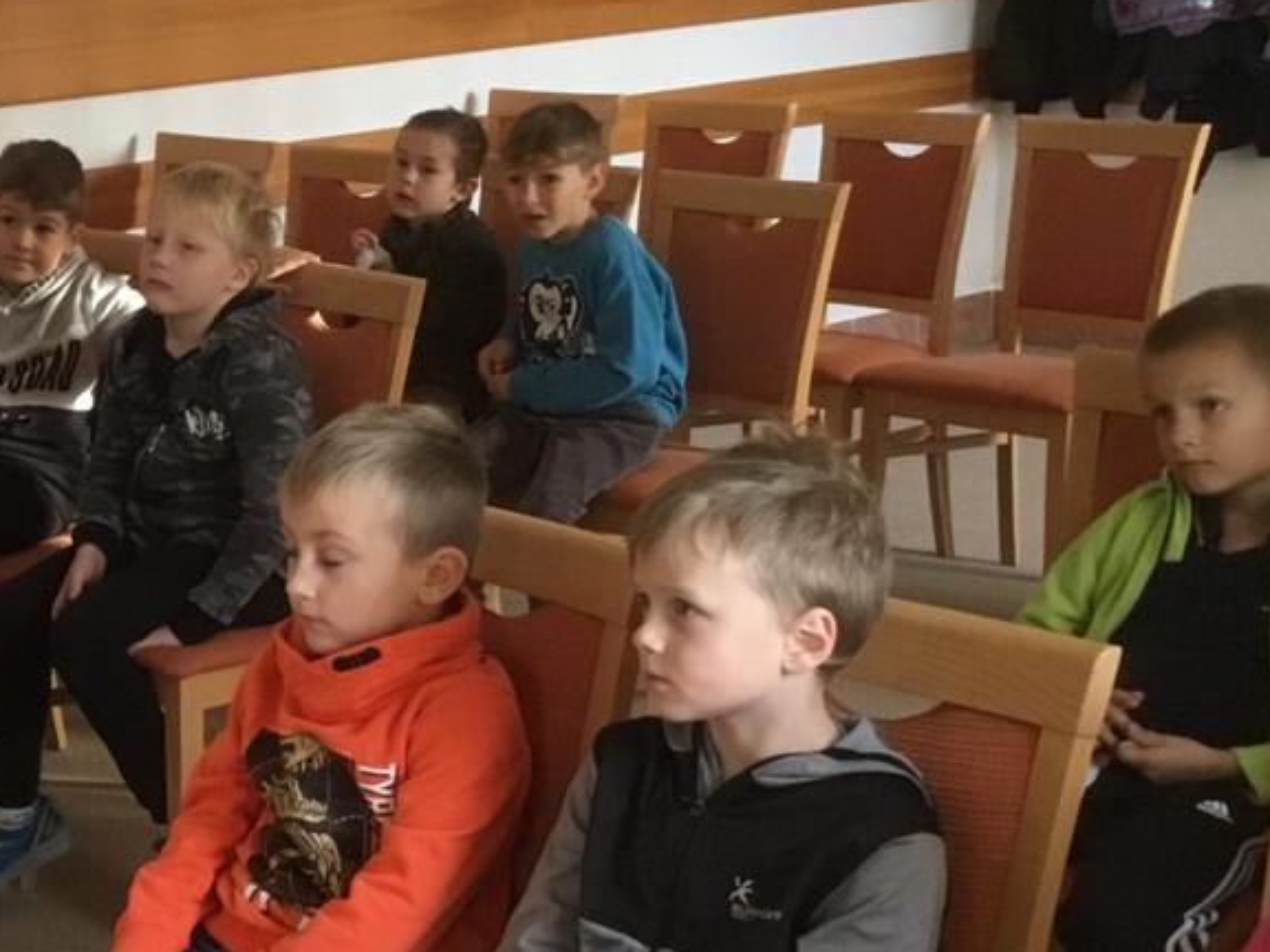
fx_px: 2642
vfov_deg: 20.4
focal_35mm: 72
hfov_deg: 24.9
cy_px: 441
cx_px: -181
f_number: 2.4
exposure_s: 1/33
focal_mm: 3.3
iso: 160
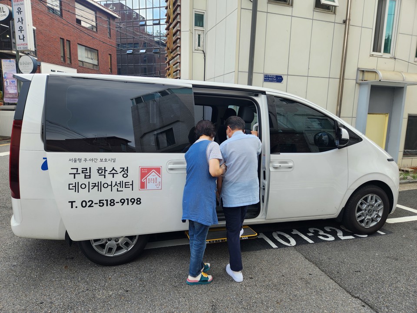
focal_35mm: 23
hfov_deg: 73.9
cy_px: 156
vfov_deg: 58.9
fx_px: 277
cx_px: 208
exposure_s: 1/254
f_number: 1.8
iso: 20
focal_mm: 5.4
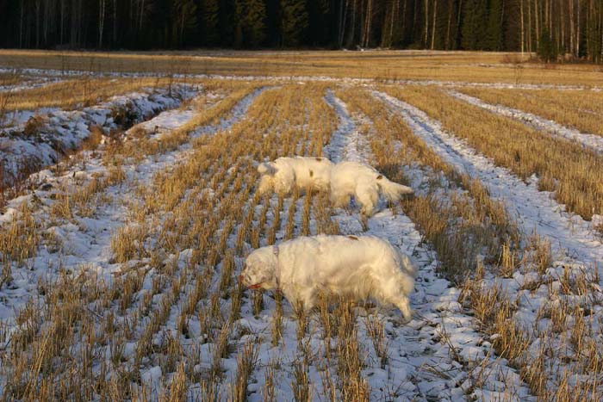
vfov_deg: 15.2
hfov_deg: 22.6
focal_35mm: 90
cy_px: 201
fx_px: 1508
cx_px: 302
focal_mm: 60
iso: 100
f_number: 8
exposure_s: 1/160
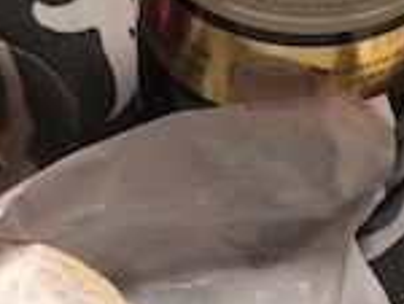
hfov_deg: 16.3
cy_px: 250
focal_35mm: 120
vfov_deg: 12.3
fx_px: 1403
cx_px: 116
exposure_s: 1/30
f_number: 2.2
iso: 100
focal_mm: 4.12
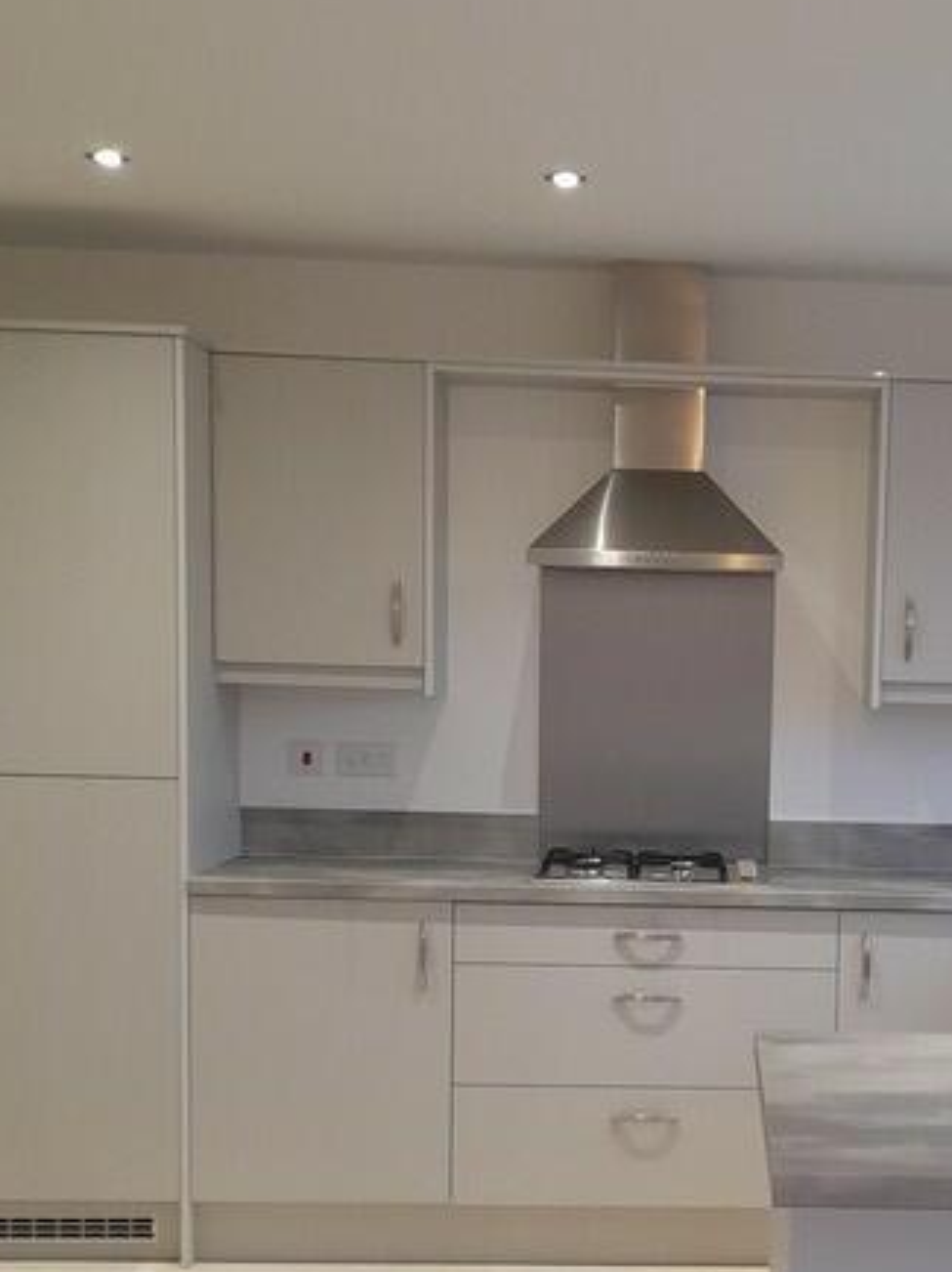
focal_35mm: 59
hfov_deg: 24.1
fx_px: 2166
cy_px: 891
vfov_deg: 32.3
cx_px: 858
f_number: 2
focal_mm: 4.6
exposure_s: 1/50
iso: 160
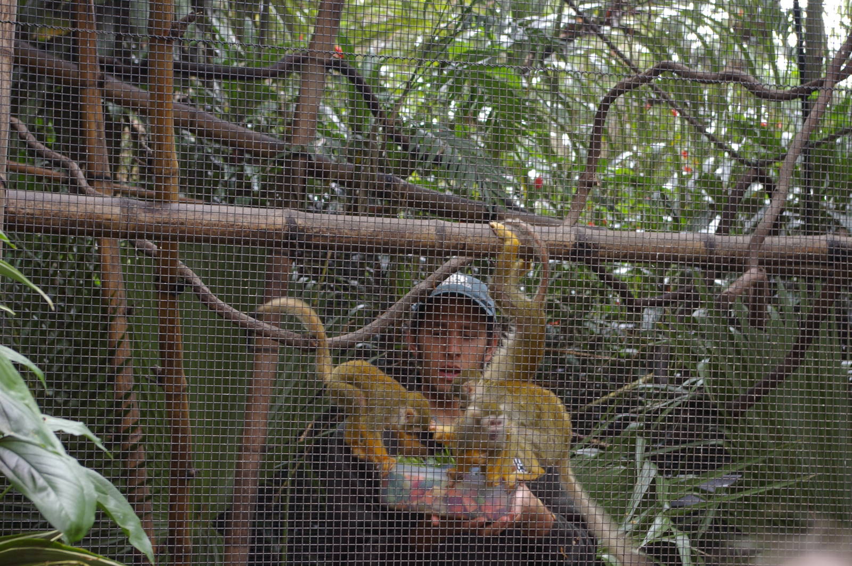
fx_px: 1951
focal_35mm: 82
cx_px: 426
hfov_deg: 24.6
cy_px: 283
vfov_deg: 16.5
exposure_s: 1/10
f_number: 8
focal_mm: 55
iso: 400
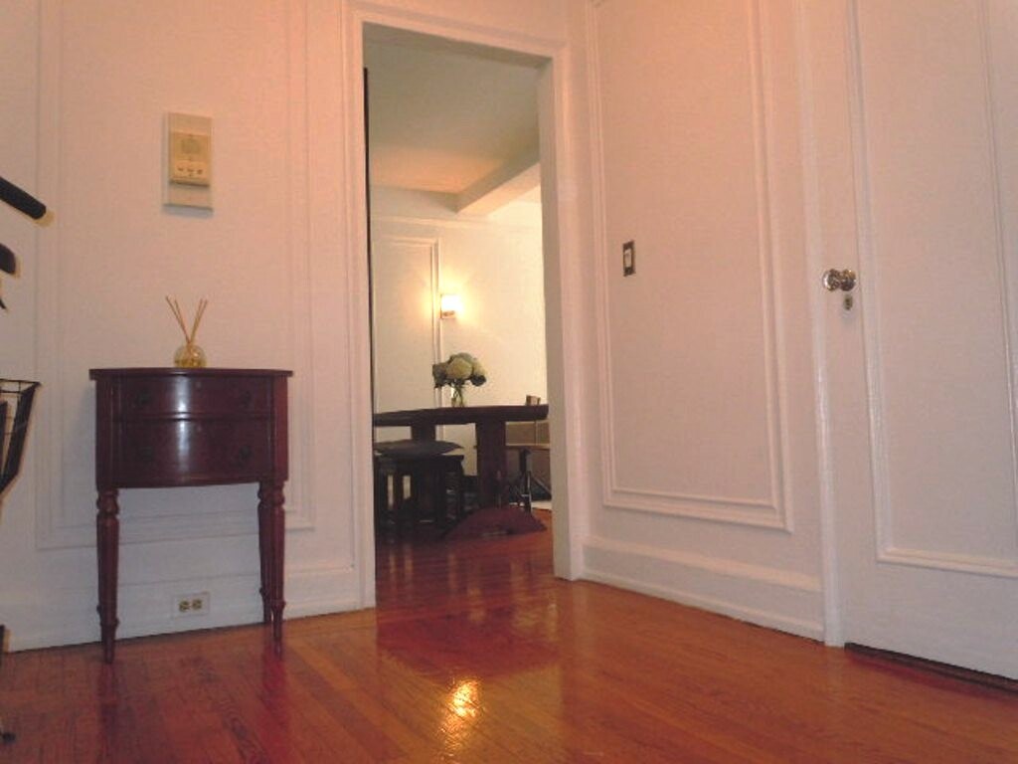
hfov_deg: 63.4
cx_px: 509
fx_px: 823
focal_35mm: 28
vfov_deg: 49.7
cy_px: 382
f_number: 3.7
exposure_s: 1/30
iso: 400
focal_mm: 5
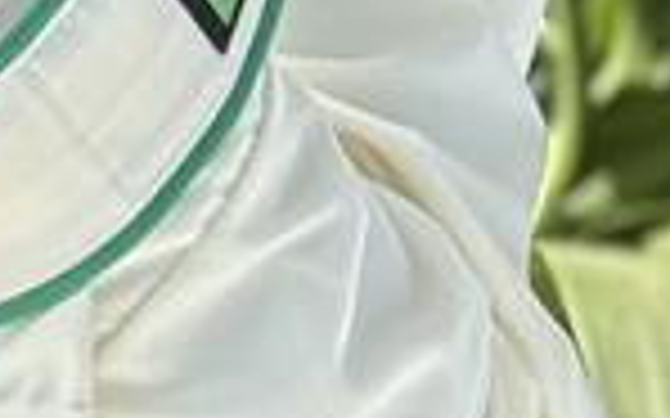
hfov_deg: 4.6
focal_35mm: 455
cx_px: -477
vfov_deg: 2.9
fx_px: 8305
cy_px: 389
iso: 64
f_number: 1.78
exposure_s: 1/420
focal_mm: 6.76
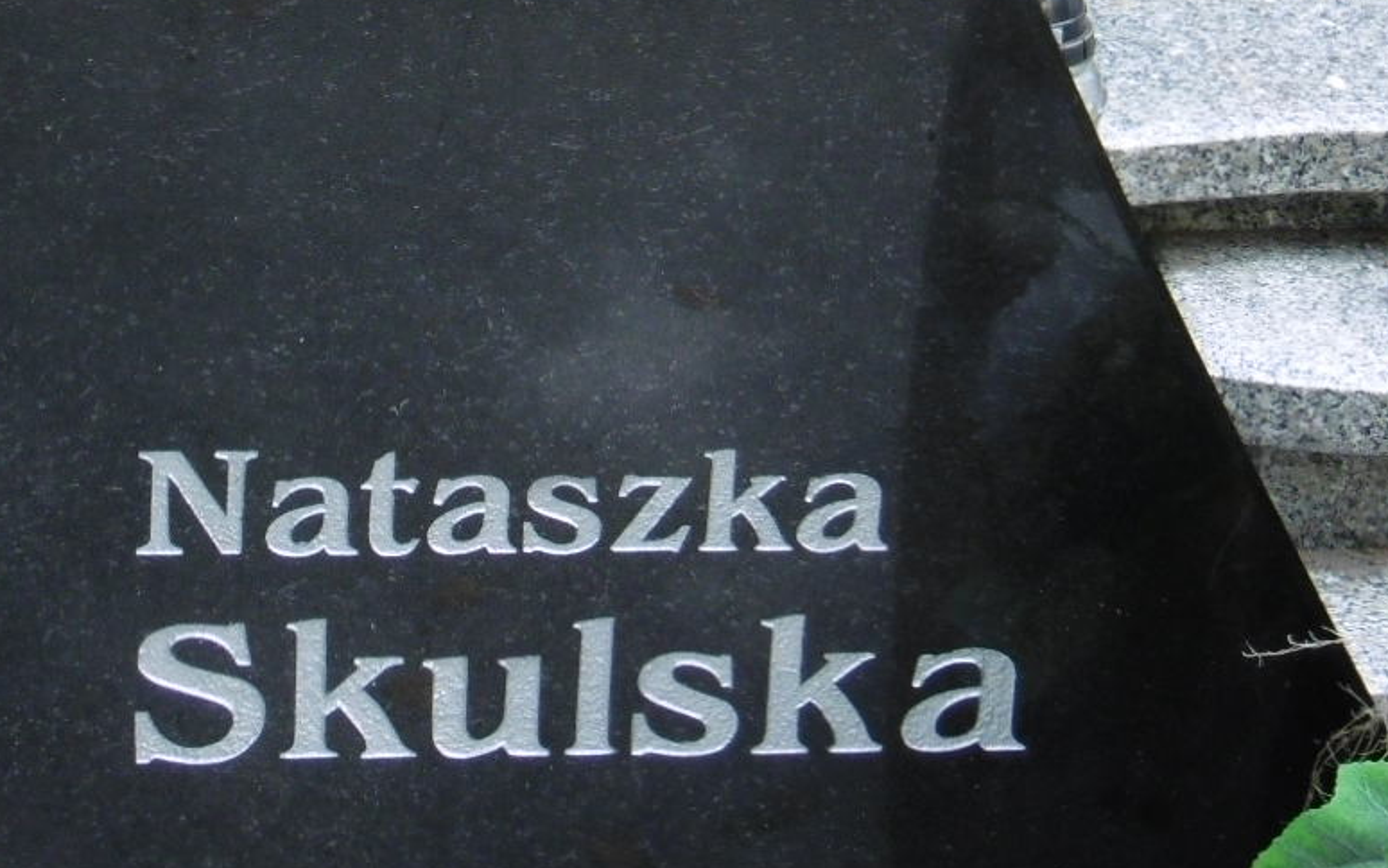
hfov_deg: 14.6
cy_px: -228
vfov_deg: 9.0
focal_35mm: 143
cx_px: 380
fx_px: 5410
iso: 100
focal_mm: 9.2
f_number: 4
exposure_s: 1/60
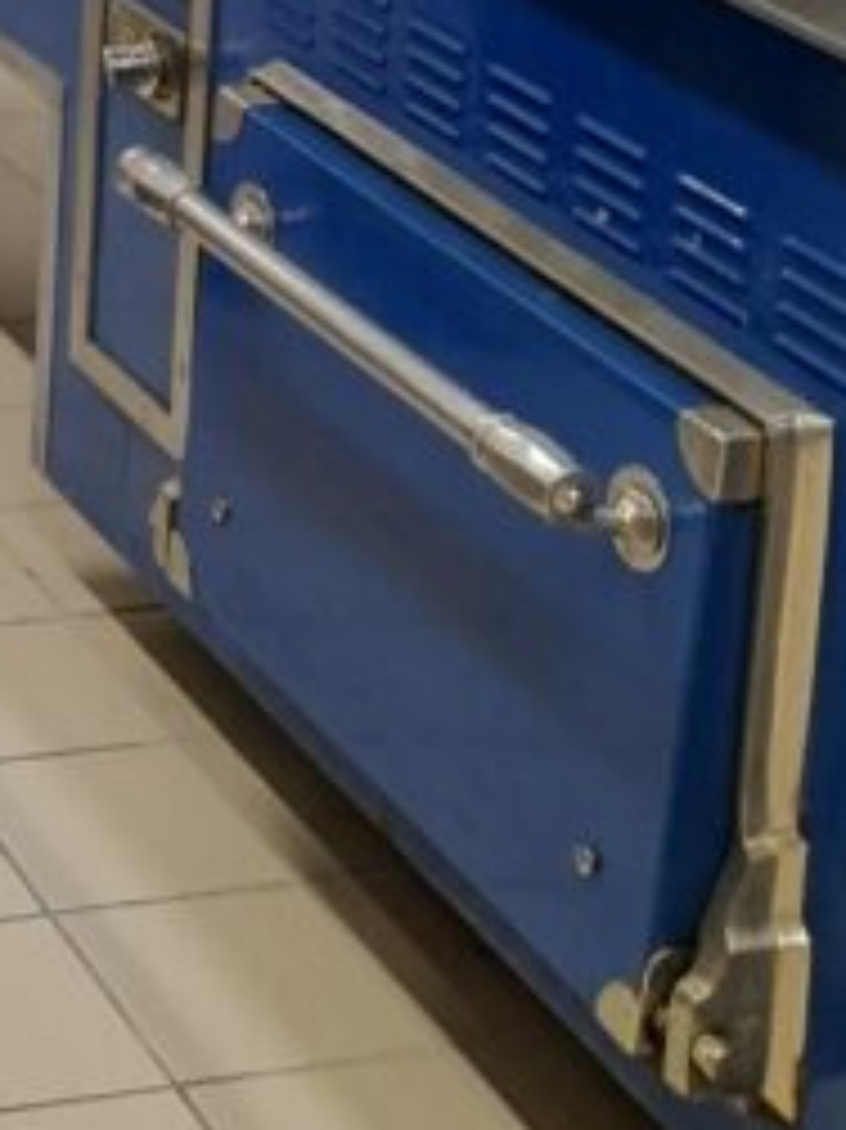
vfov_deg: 17.9
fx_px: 3327
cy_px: -369
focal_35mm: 102
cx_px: -621
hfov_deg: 13.2
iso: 64
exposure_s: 1/50
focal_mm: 4.6
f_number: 2
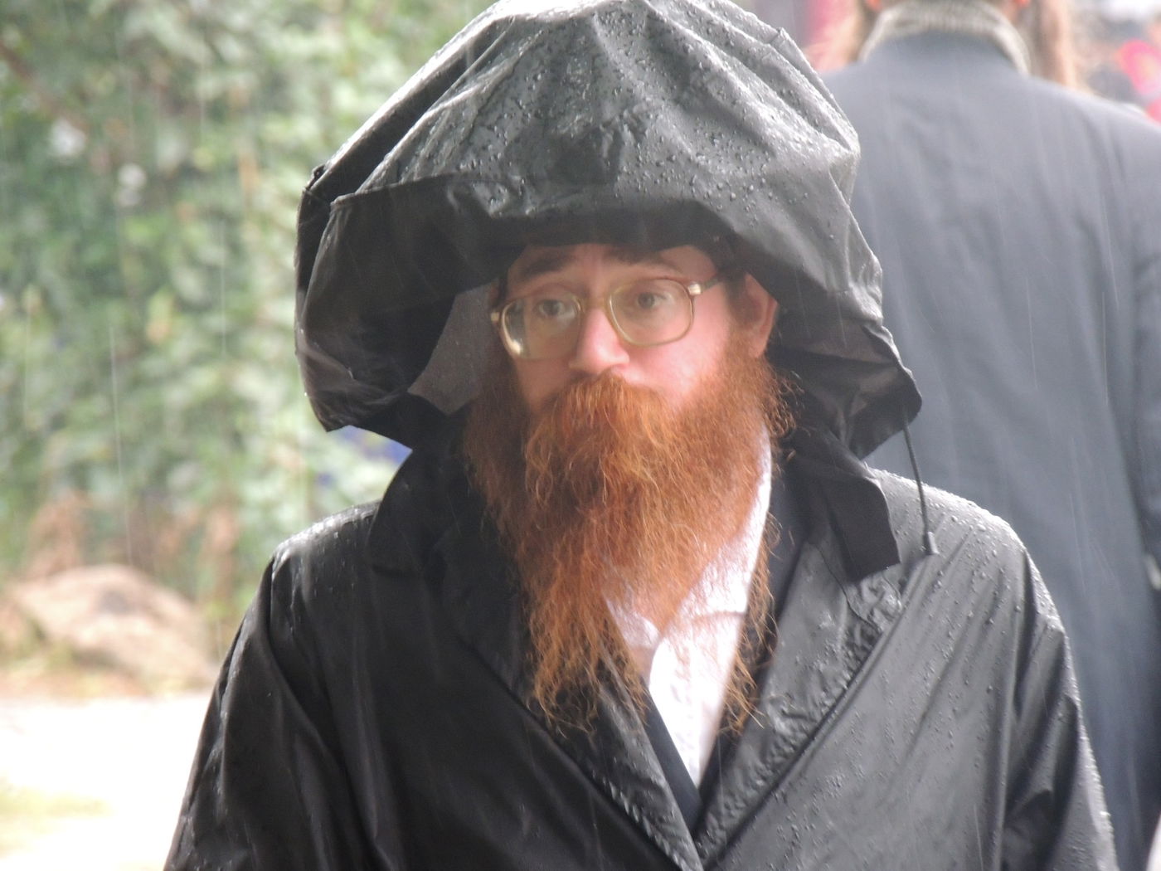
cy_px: 436
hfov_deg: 4.2
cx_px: 580
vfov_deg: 3.2
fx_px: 15764
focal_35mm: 470
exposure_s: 1/50
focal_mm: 83.8
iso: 800
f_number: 4.9
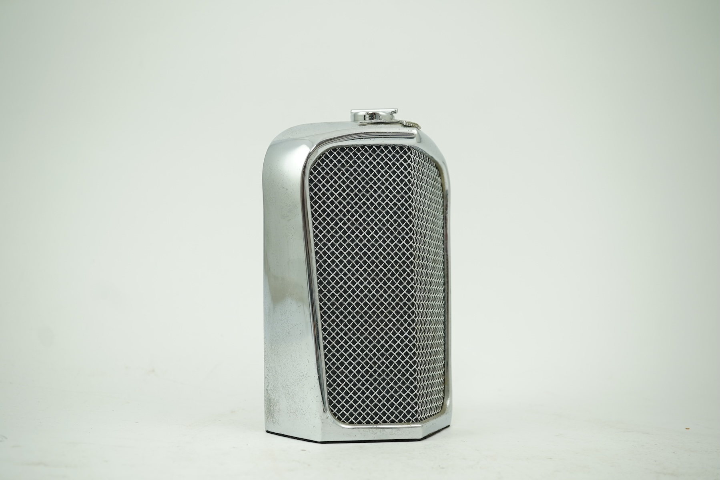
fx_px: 900
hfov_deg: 43.6
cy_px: 240
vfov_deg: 29.9
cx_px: 360
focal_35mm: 45
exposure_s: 1/40
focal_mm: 30
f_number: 7.1
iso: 250
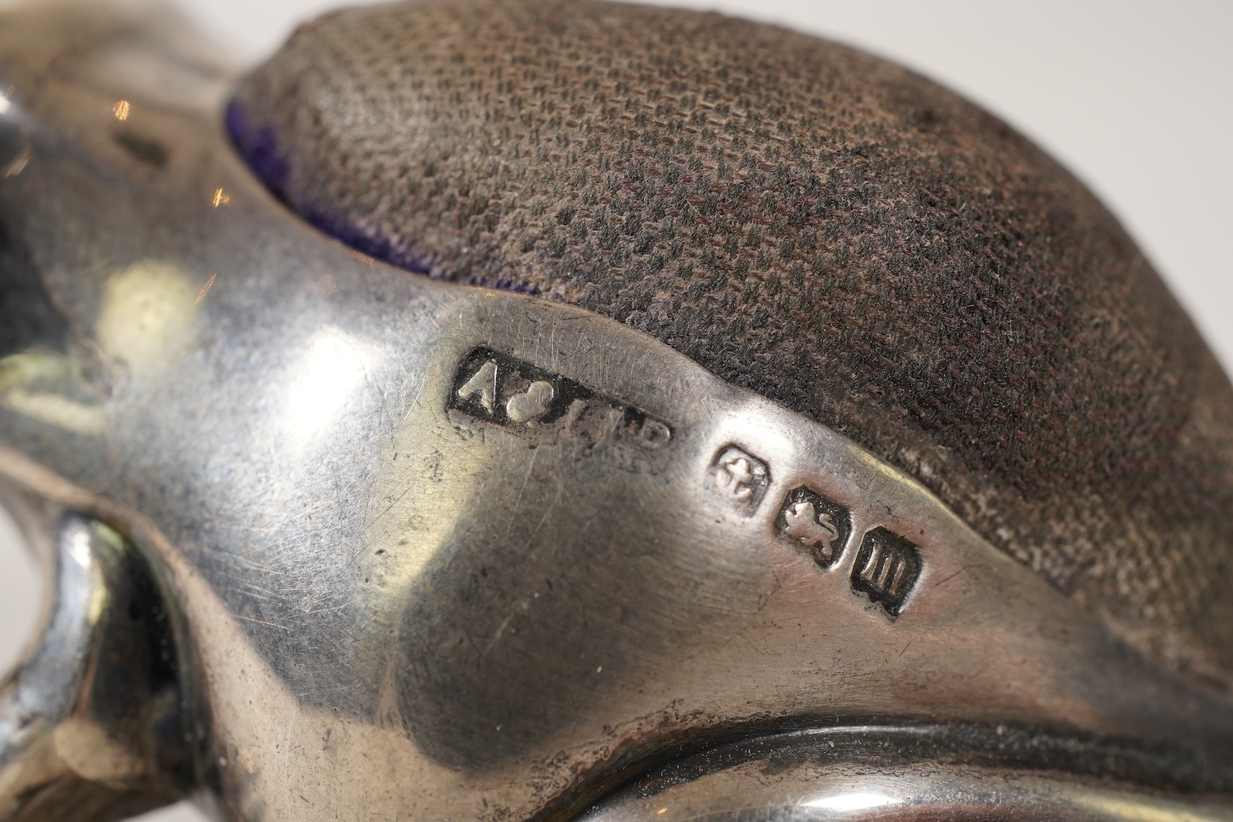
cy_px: 411
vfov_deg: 29.9
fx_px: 1541
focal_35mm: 45
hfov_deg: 43.6
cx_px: 616
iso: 400
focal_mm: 30
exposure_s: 1/125
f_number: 16
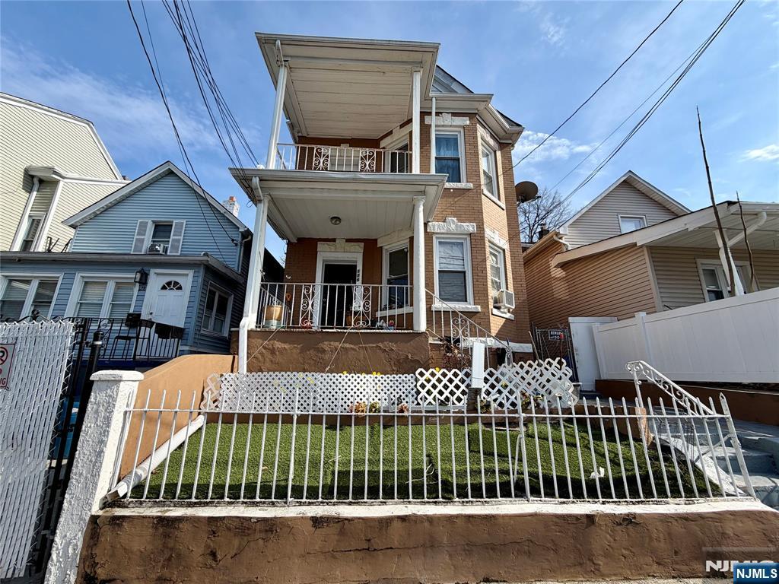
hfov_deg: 102.1
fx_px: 315
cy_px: 292
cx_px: 390
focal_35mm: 14
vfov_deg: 85.7
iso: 25
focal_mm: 2.22
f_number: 2.2
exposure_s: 1/770
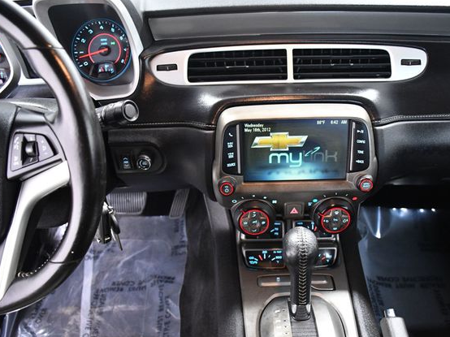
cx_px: 249
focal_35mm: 30
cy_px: 167
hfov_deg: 59.8
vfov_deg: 46.8
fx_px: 390
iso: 2500
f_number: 3.5
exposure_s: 1/50
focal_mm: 18
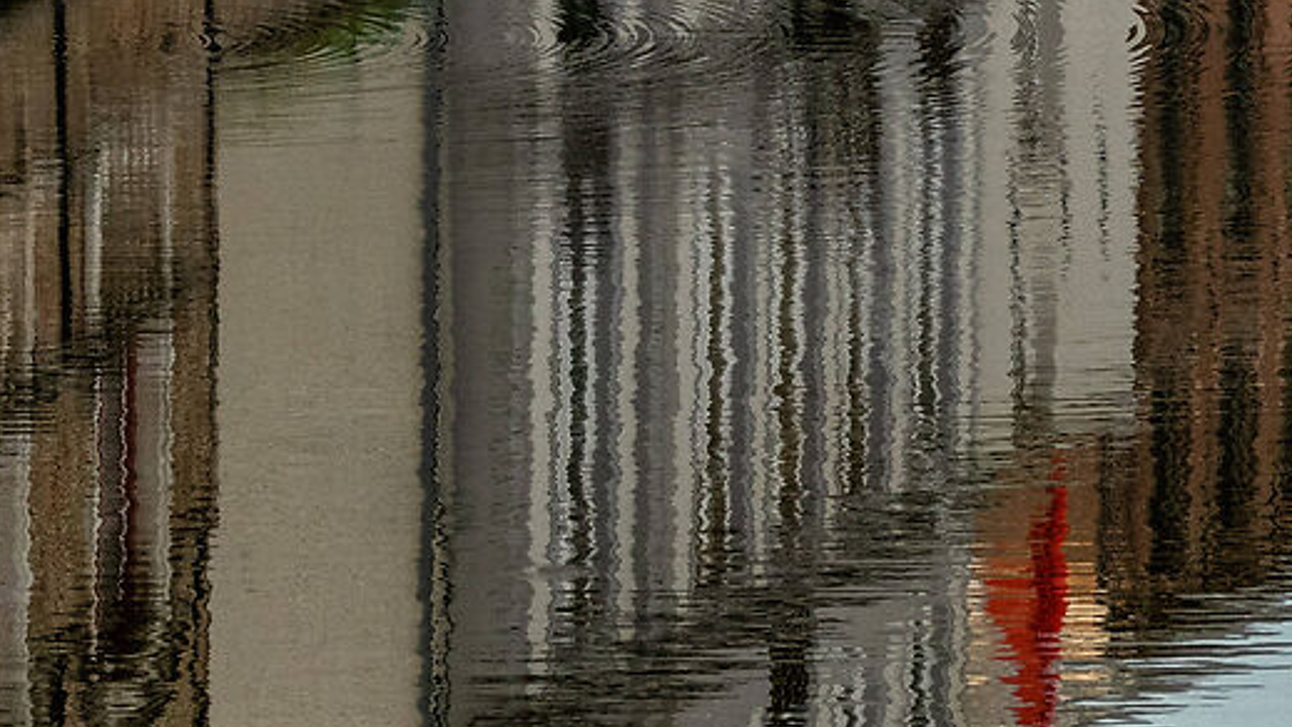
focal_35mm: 252
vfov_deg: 4.8
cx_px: 1782
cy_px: -550
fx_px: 8634
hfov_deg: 8.4
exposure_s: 1/250
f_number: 9
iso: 500
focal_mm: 52
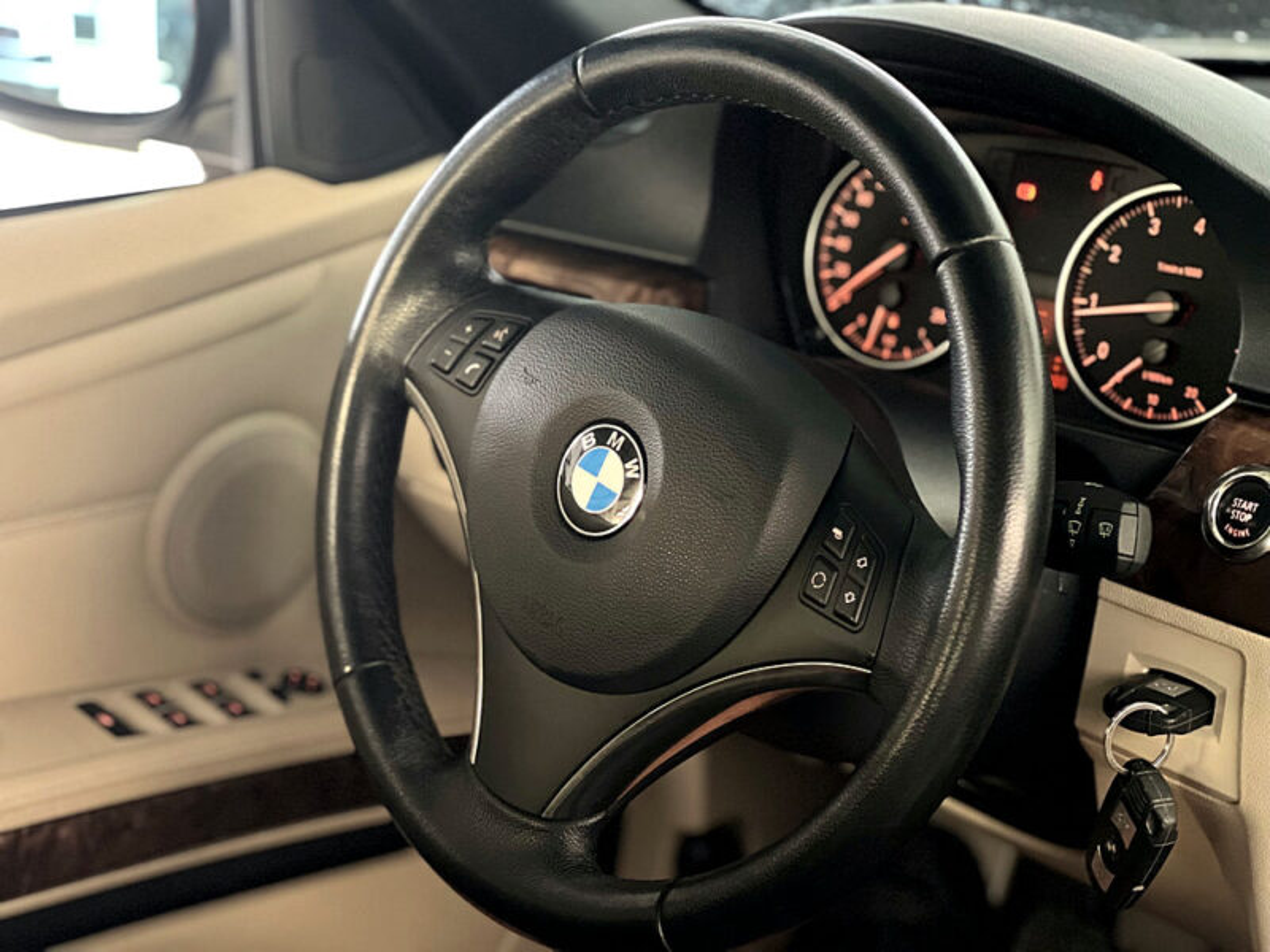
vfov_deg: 19.1
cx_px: 635
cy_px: 476
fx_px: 2825
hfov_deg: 25.3
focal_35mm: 77
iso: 500
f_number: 2.8
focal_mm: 9
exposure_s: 1/15
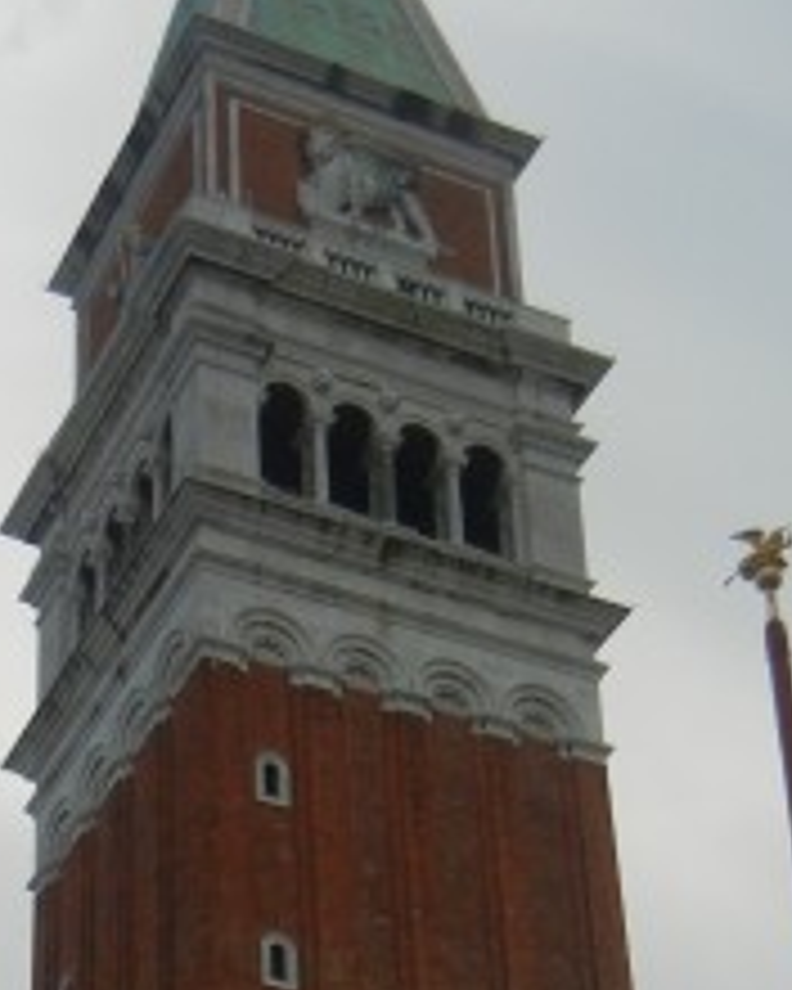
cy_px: 1233
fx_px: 2989
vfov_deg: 17.8
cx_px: 261
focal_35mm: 102
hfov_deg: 15.1
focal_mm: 5.4
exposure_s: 1/358
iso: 160
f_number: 7
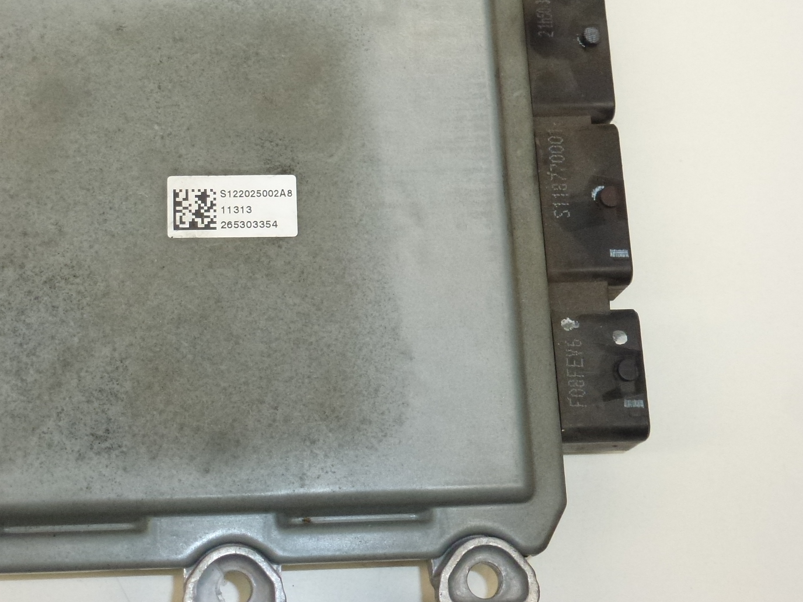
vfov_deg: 21.8
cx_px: 243
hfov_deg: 28.7
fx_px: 1554
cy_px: 202
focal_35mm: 67
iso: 400
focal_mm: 8
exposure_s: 1/160
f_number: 4
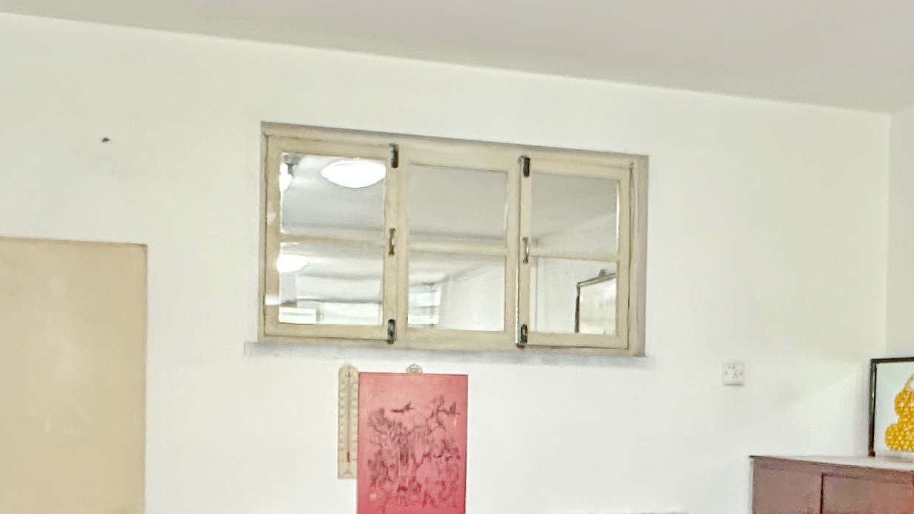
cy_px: 425
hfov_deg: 41.2
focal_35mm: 50
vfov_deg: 23.5
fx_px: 1212
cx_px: 522
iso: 640
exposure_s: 1/60
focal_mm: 2.22
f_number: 2.2
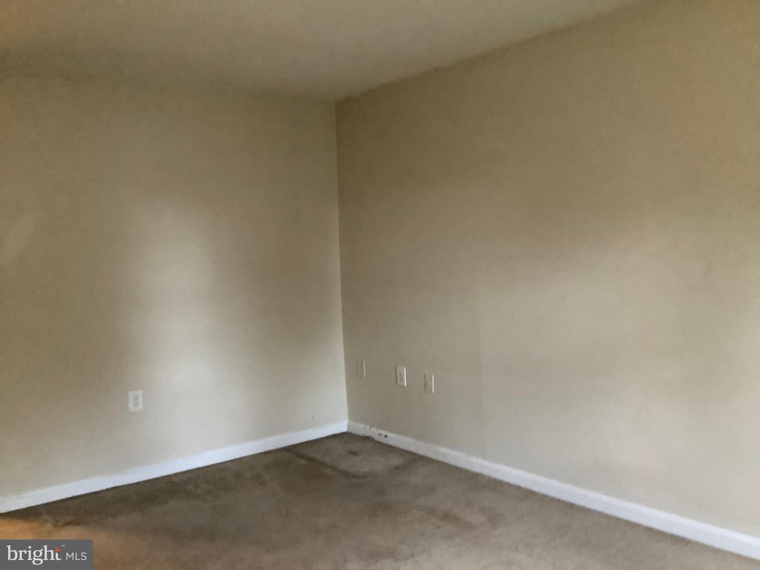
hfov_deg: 58.4
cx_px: 380
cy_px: 285
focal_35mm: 31
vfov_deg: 45.4
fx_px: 681
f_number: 2.4
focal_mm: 3.3
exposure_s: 1/30
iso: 800
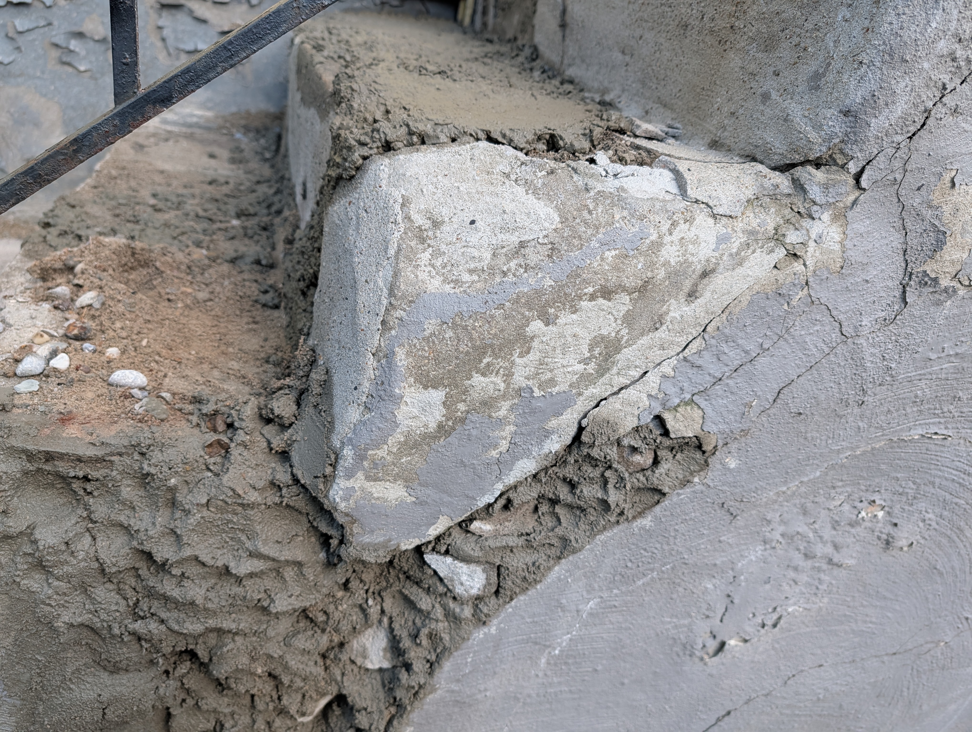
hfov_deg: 71.5
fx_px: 675
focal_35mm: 24
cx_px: 486
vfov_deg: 56.9
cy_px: 366
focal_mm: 6.9
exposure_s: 1/176
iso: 71
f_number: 1.68
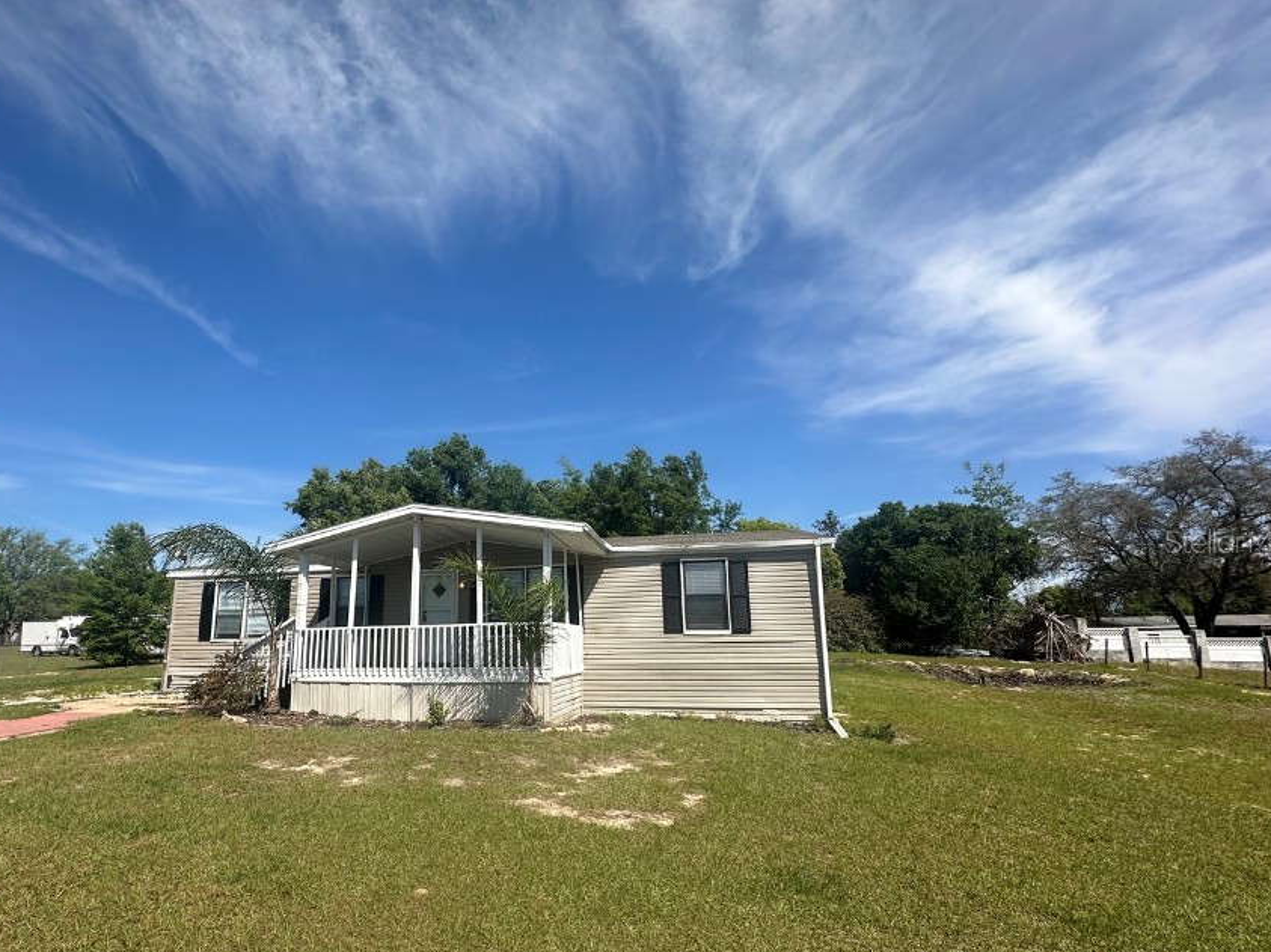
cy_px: 541
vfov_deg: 74.3
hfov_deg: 90.3
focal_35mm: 17
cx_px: 535
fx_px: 624
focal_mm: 2.22
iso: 40
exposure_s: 1/2257
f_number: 2.2
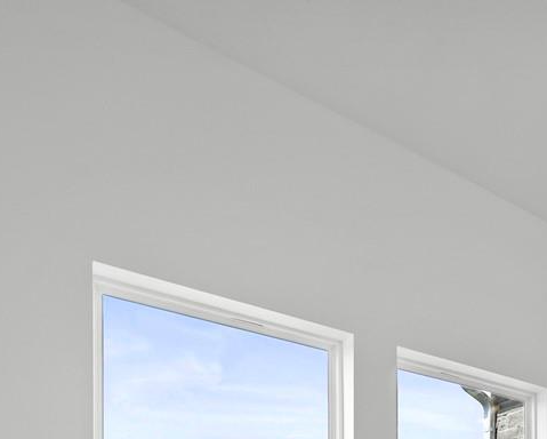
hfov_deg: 35.3
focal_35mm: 38
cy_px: 590
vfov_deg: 30.0
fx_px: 616
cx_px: 688
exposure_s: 1/20
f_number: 11
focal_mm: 12
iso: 250
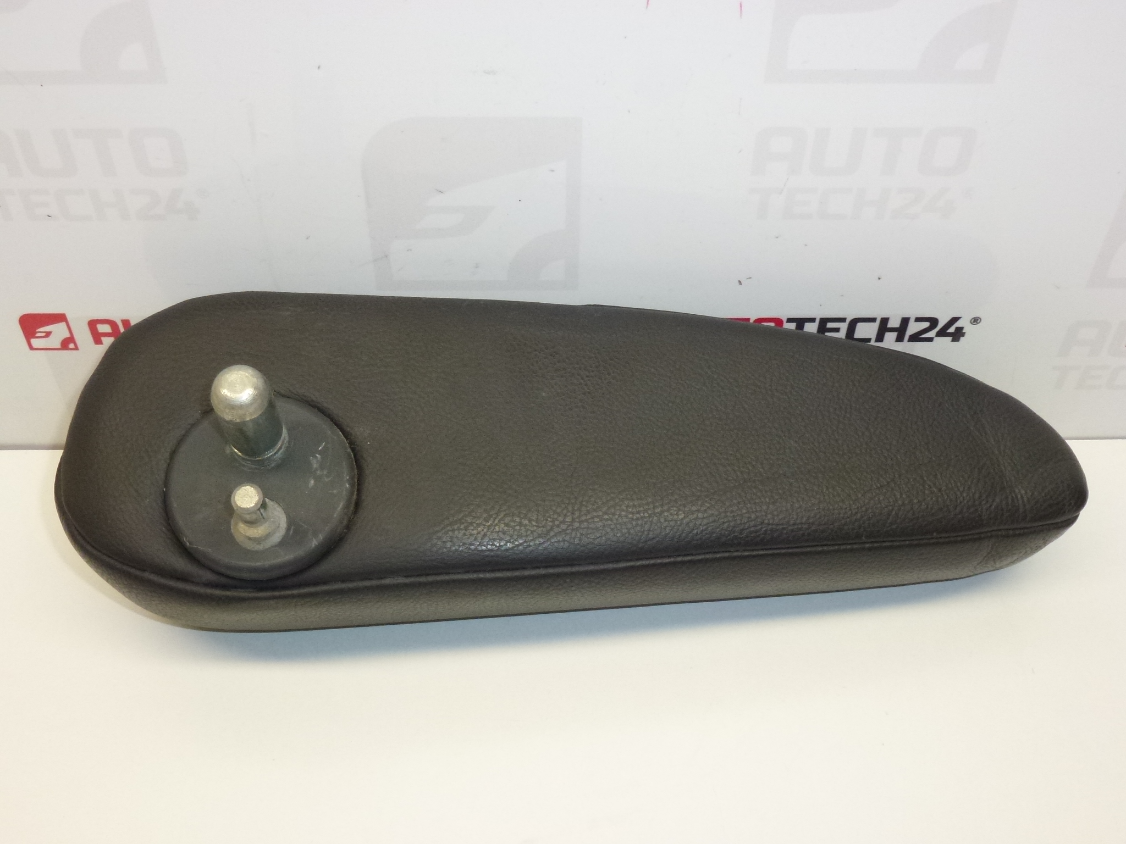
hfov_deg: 51.4
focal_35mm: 36
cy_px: 422
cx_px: 563
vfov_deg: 39.7
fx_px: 1171
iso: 400
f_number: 3.7
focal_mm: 6.4
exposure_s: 1/160
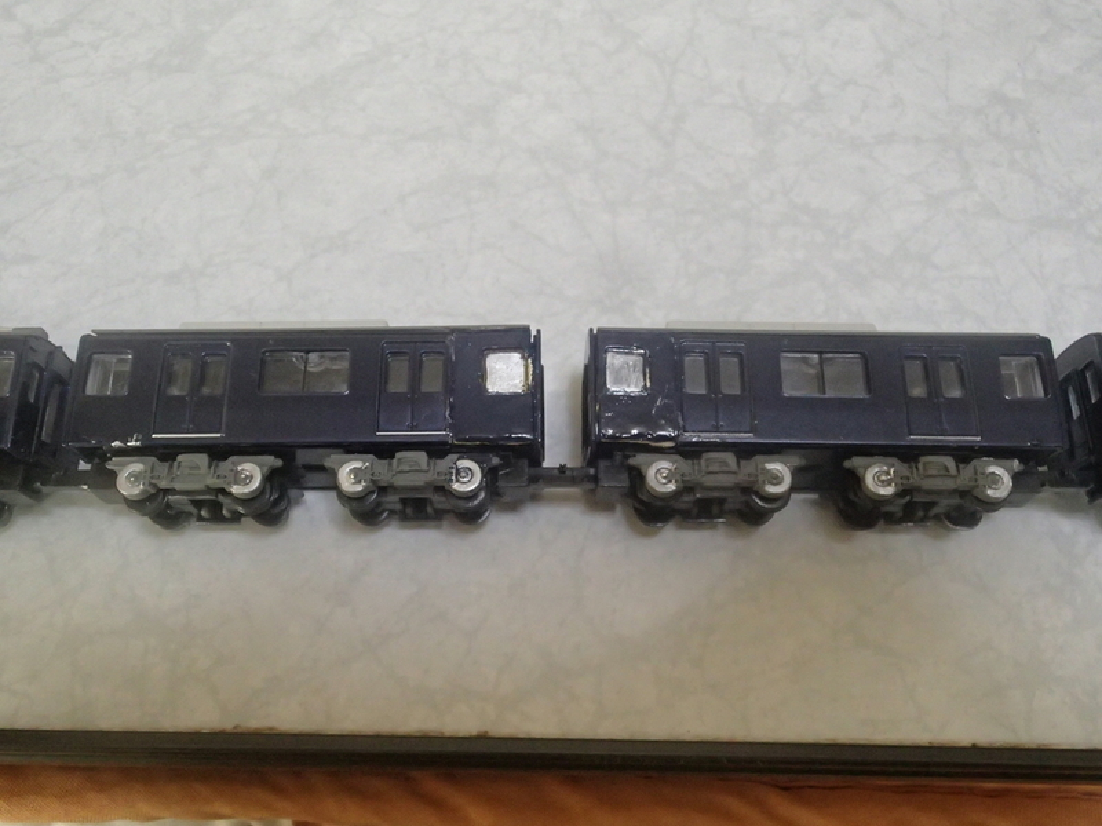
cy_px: 413
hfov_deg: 56.8
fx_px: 1019
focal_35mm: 32
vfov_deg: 44.2
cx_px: 551
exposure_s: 1/60
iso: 800
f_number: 3.8
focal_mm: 5.8
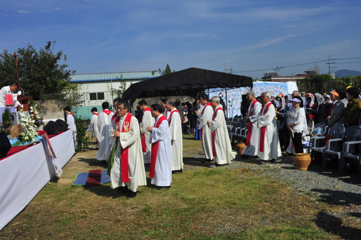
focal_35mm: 40
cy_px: 120
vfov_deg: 33.3
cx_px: 180
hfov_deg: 48.5
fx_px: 401
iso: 200
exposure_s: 1/640
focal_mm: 40
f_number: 10
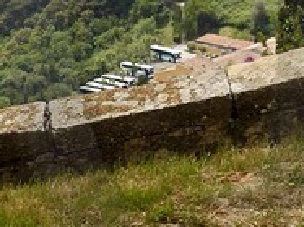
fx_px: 2308
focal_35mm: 263
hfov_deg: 7.2
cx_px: 662
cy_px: -57
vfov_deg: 5.6
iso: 400
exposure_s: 1/640
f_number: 13
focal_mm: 32
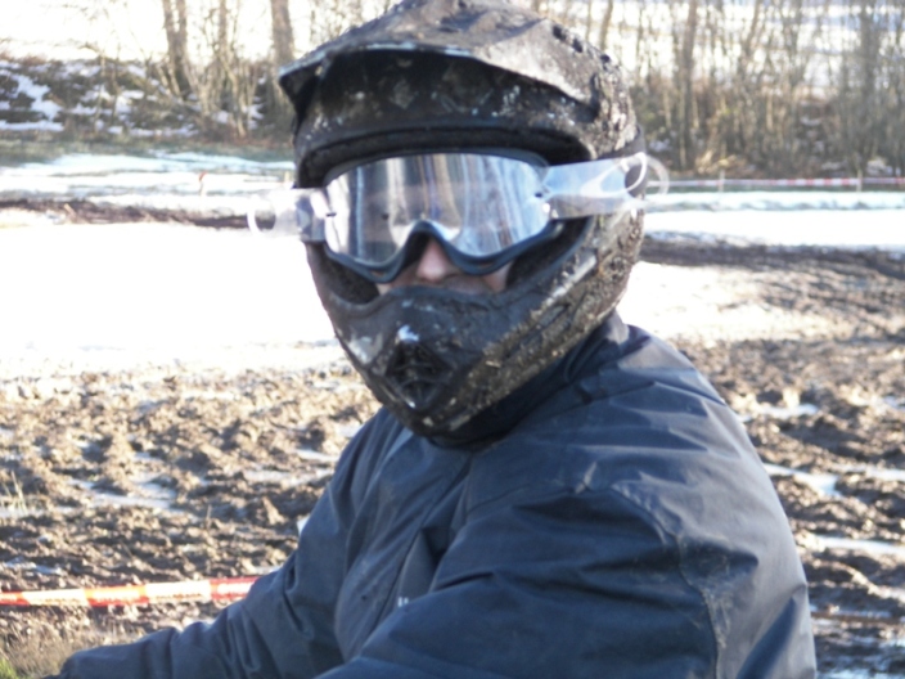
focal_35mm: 174
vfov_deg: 8.5
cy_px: 340
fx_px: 4549
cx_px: 452
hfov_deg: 11.4
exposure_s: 1/60
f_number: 3.6
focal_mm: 28.8
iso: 50
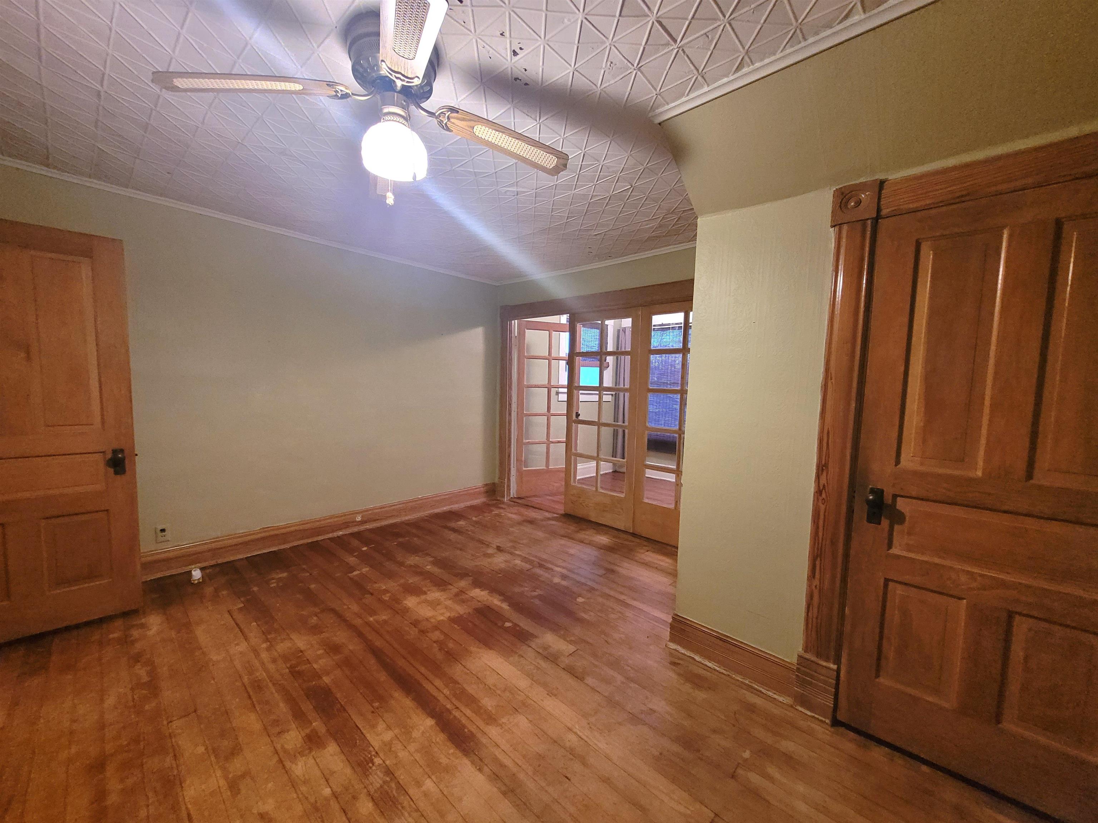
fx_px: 412
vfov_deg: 89.9
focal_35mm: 13
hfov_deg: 106.2
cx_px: 549
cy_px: 412
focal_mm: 1.74
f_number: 2.2
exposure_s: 1/30
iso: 640
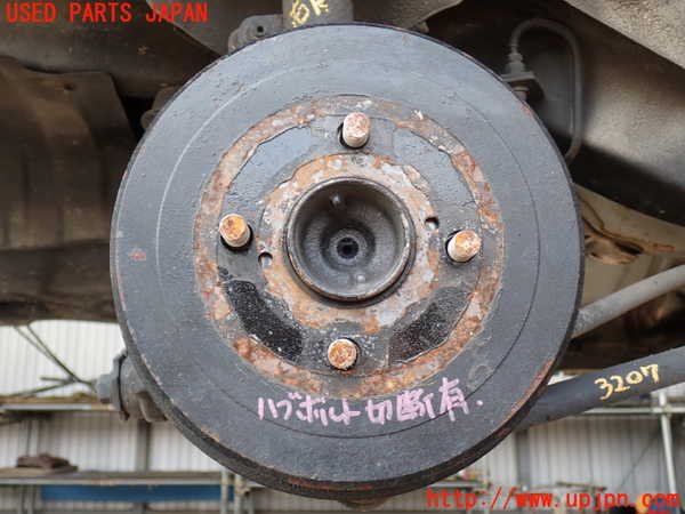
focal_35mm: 38
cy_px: 257
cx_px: 342
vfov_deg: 37.7
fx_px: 752
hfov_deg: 49.0
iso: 100
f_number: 2.7
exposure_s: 1/125
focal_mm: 6.83
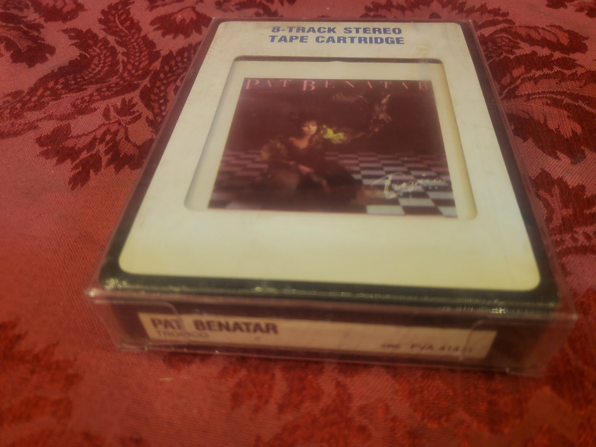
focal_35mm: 26
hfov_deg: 67.3
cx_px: 298
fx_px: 448
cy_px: 224
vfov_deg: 53.1
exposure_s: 1/120
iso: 80
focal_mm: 4.3
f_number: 1.5
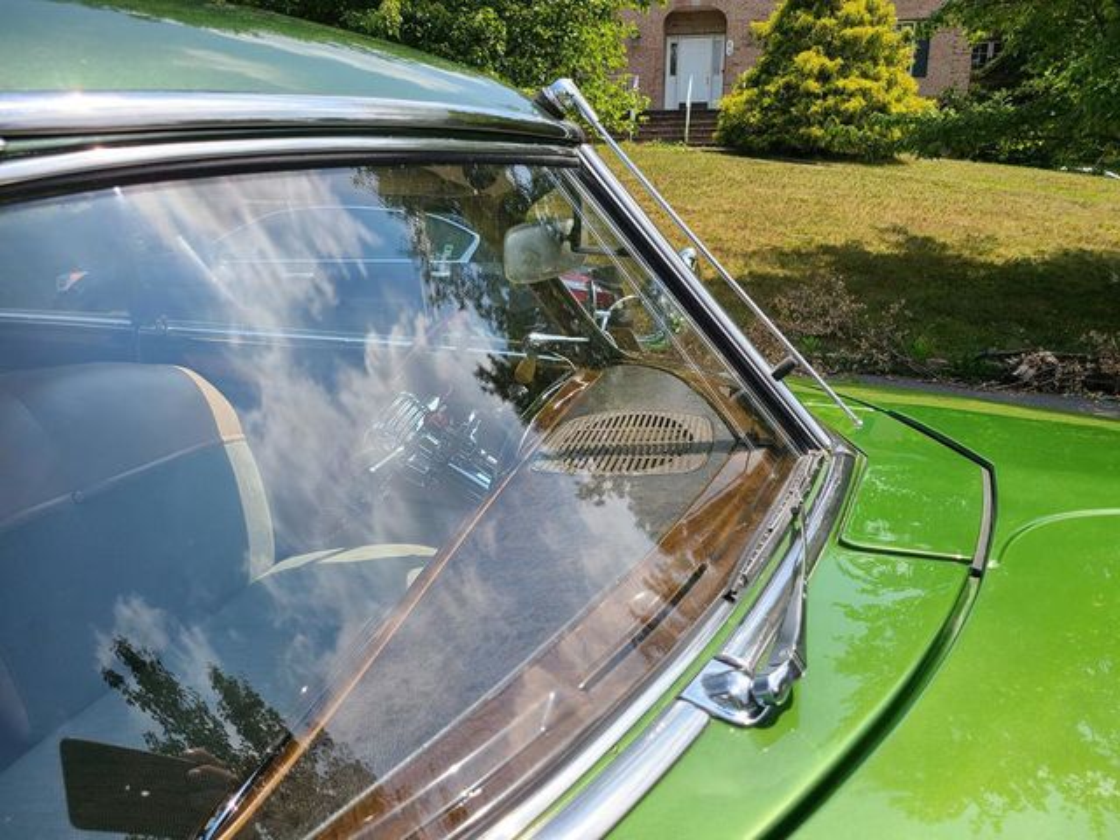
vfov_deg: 53.1
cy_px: 420
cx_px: 560
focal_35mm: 26
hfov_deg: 67.3
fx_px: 841
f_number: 1.8
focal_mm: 5.4
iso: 40
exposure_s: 1/1632
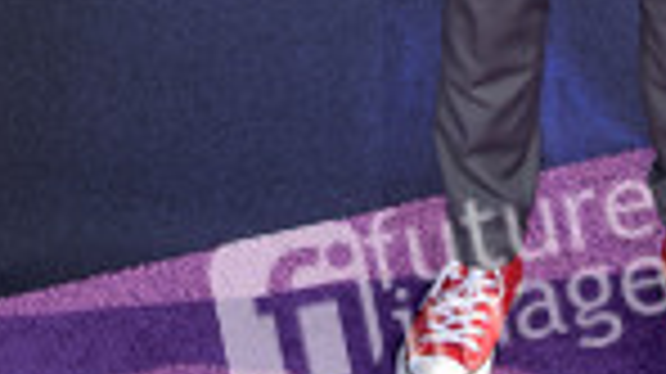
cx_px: 574
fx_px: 1800
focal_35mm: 102
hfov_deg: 20.6
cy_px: -388
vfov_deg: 10.8
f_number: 7.1
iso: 125
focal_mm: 36
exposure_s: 1/250
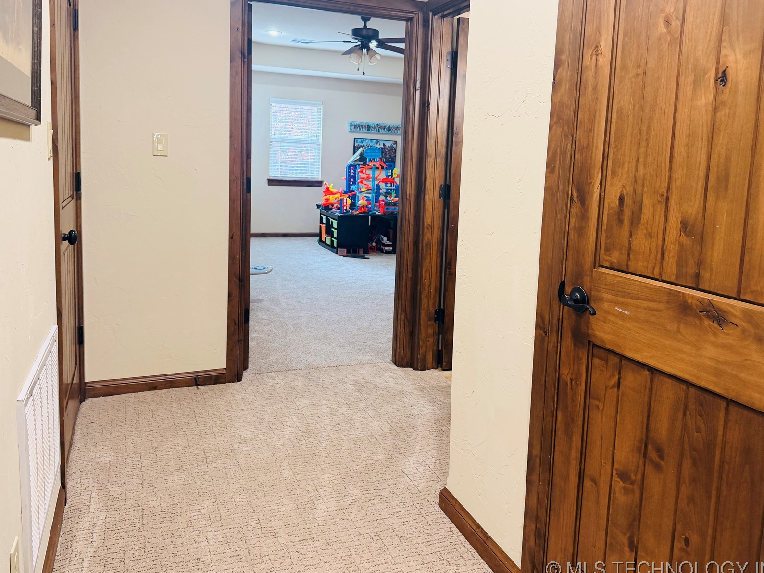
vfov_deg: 48.1
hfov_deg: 61.7
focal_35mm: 29
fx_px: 640
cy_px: 244
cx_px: 380
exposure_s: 1/60
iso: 200
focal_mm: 6.76
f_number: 1.78
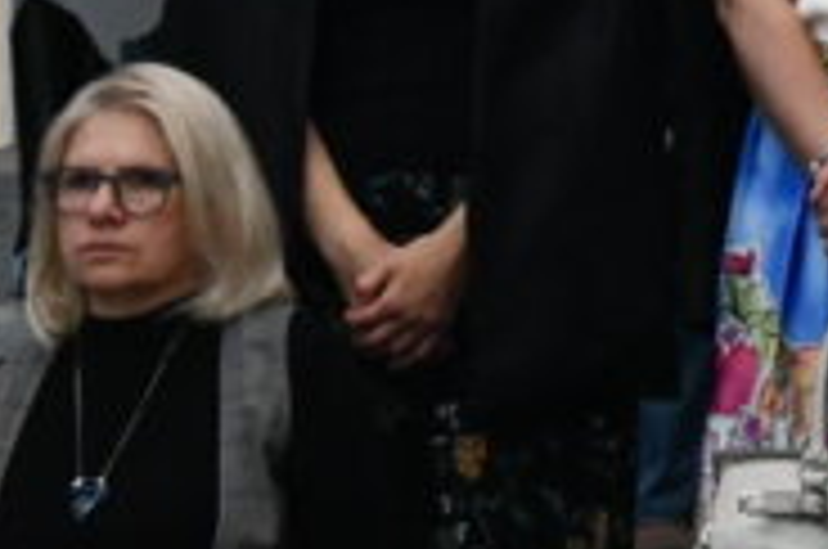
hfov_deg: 3.3
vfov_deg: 2.2
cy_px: -794
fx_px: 14350
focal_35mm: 625
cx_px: 891
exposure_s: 1/400
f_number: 10
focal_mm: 75
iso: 3200
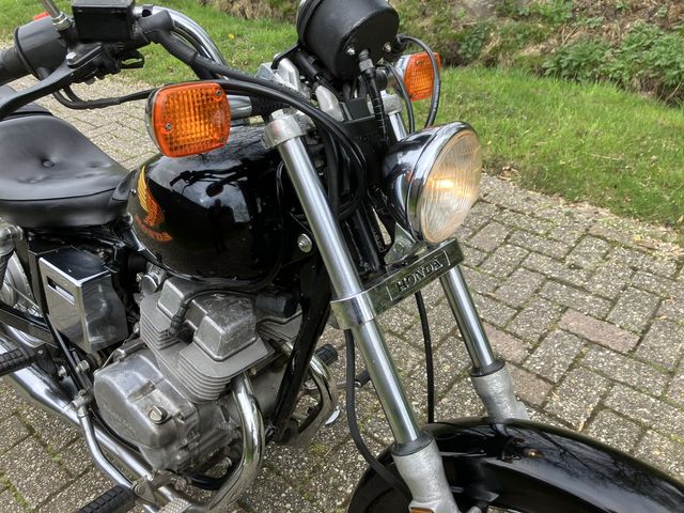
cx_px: 342
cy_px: 256
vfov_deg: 49.7
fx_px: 553
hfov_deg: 63.4
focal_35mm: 28
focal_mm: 3.99
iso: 25
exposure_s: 1/198
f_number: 1.8
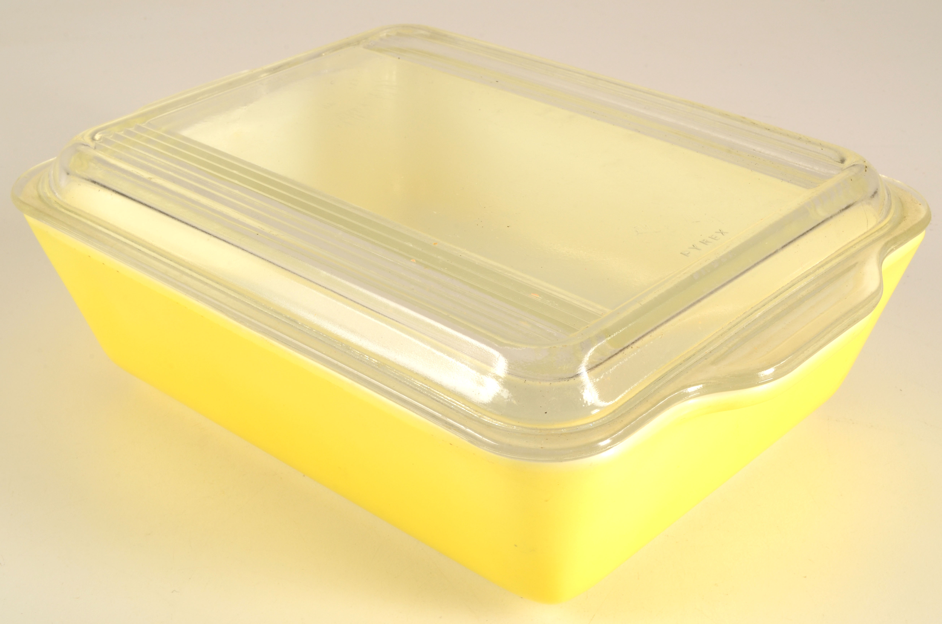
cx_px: 471
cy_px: 312
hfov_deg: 37.9
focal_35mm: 52
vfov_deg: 25.6
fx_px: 1371
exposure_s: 1/160
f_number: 20
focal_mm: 35
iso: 200
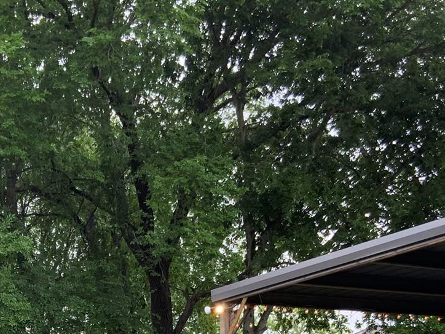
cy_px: 400
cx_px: 47
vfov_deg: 17.2
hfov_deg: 23.2
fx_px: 1054
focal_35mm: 82
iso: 16
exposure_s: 1/316
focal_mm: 3
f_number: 1.8
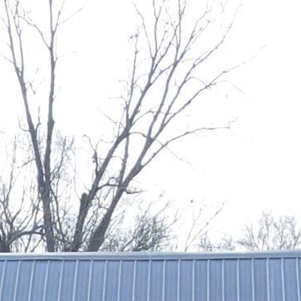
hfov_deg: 10.0
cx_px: -7
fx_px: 1702
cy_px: 735
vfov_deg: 9.1
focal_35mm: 173
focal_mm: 4.5
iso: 110
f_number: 2.8
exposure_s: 1/320
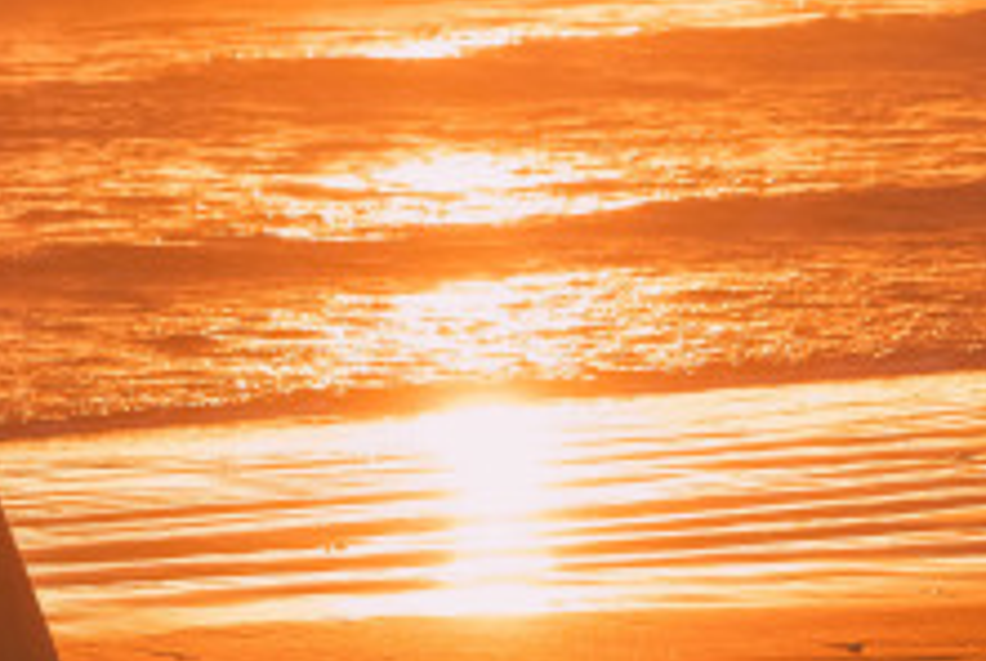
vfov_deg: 5.0
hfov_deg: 7.4
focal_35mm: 271
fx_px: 7432
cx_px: -544
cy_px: -502
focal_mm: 50
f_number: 4.5
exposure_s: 1/250
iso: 160
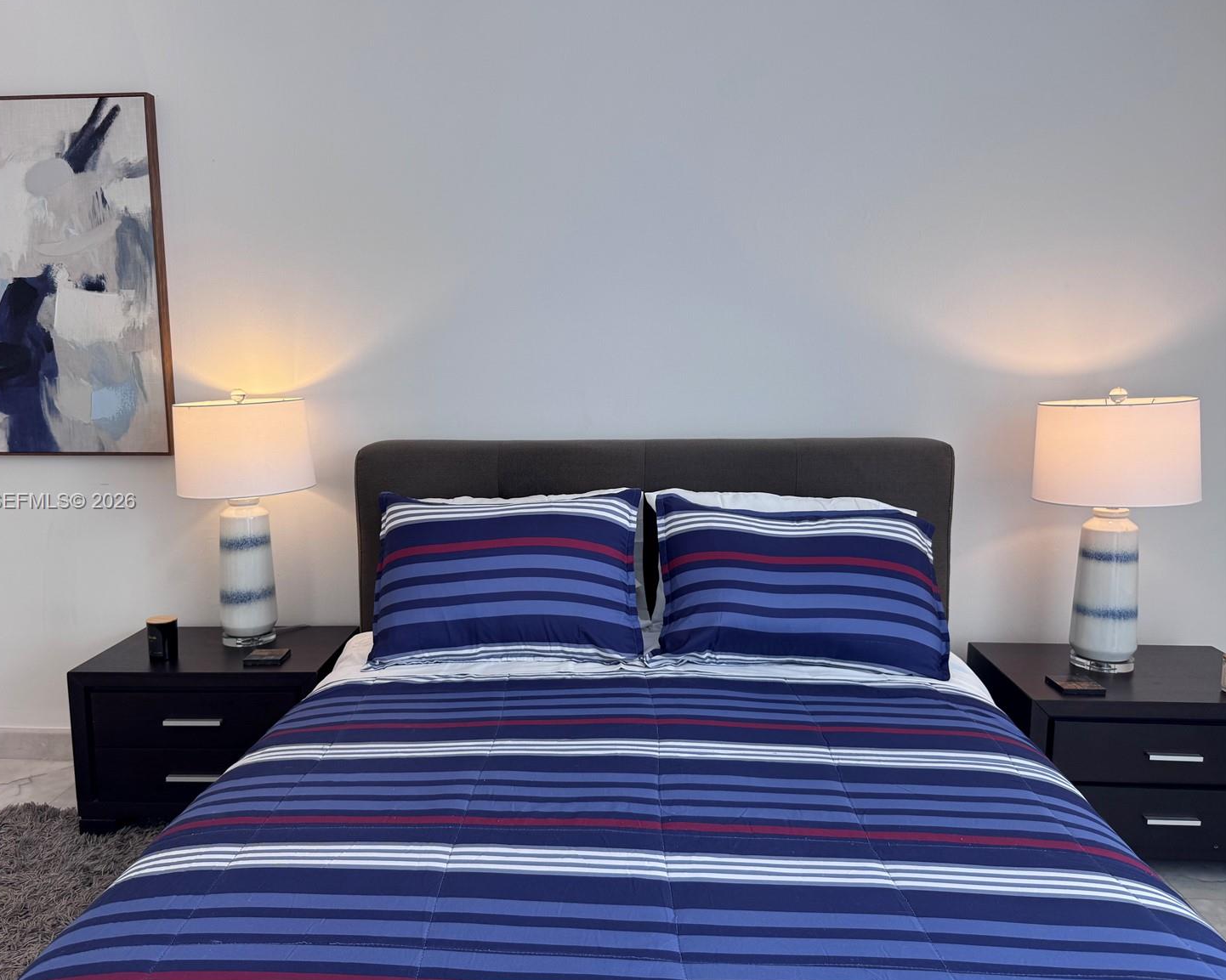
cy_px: 502
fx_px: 943
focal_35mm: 26
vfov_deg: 54.9
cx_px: 551
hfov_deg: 65.9
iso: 100
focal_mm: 6.76
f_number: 1.78
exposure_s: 1/120
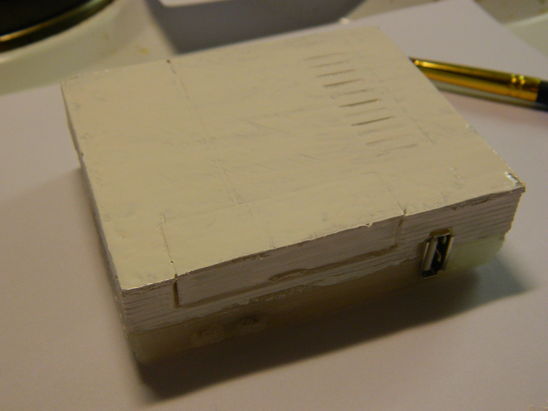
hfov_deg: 40.4
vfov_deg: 30.9
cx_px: 274
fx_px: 744
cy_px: 206
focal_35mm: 47
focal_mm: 8.4
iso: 220
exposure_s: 1/60
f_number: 3.6
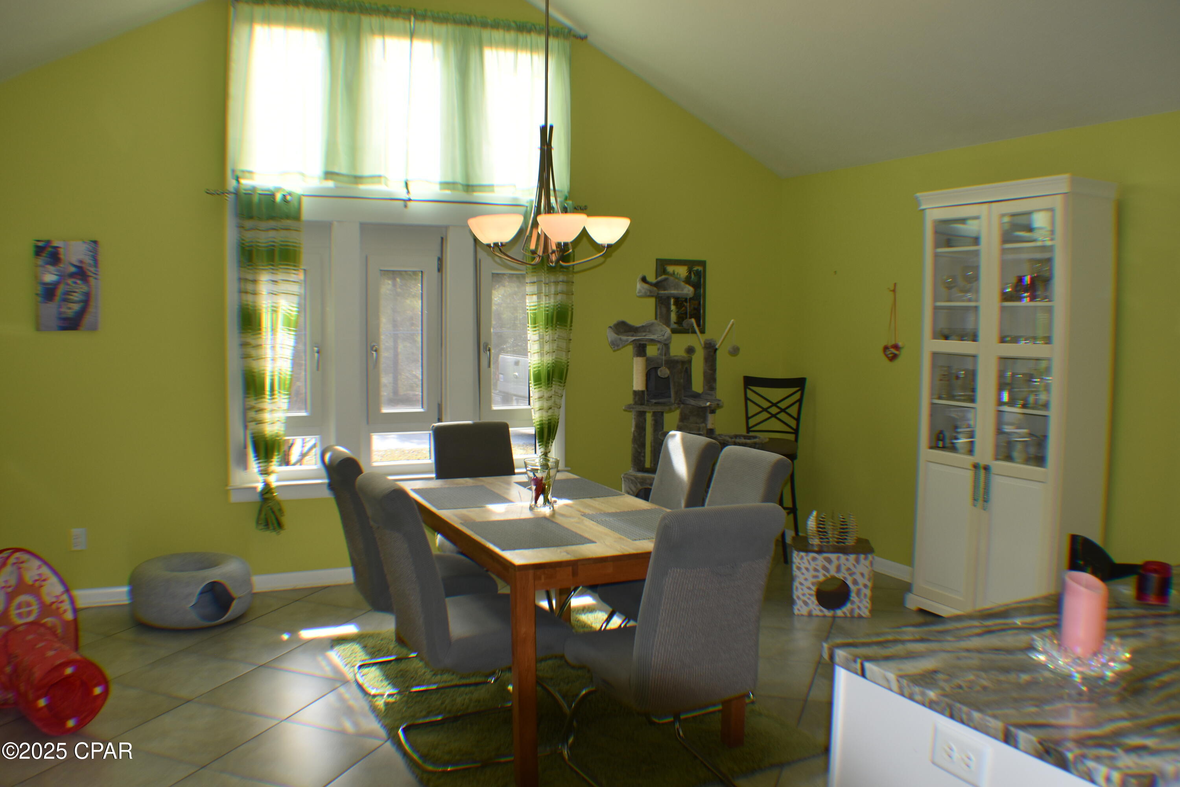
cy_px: 394
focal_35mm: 36
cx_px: 590
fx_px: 1180
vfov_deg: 36.9
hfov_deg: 53.1
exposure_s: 1/125
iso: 220
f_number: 5.6
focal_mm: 24
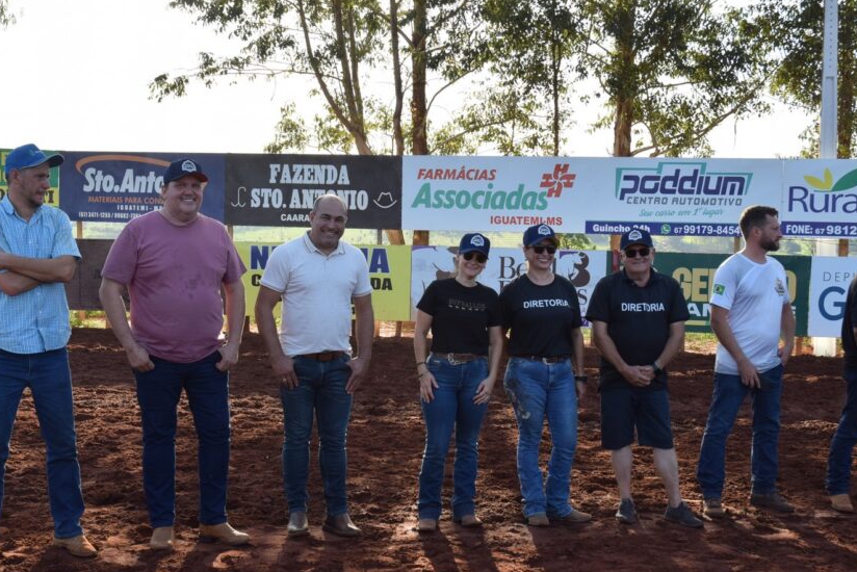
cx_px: 405
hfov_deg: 42.2
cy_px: 285
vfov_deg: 28.9
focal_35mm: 47
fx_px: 1110
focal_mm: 25
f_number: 9
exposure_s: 1/320
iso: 400
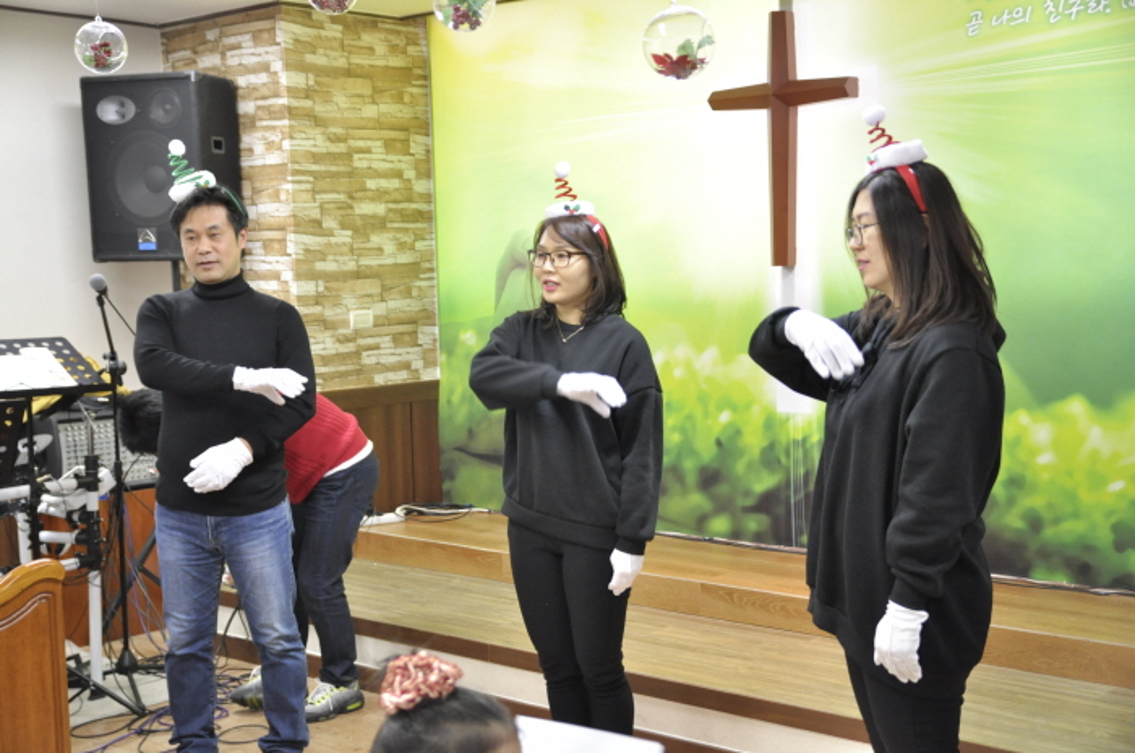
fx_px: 1511
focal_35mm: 48
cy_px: 376
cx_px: 568
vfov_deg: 28.0
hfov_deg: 41.2
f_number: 3.3
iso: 800
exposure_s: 1/50
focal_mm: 32
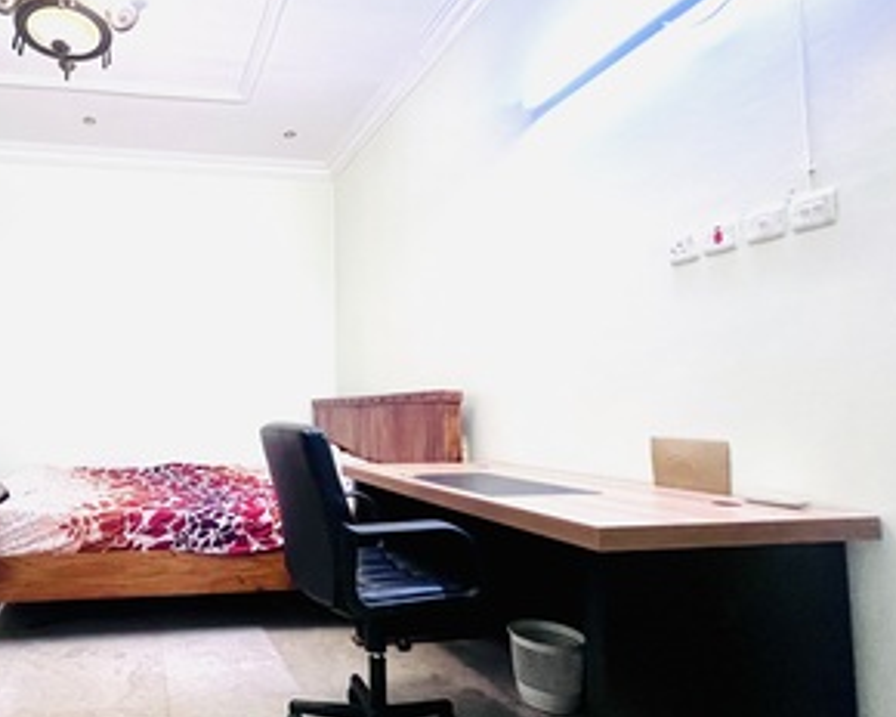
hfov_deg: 74.0
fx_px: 530
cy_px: 382
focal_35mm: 20
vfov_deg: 68.0
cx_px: 212
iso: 400
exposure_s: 1/60
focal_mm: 1.57
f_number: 1.8
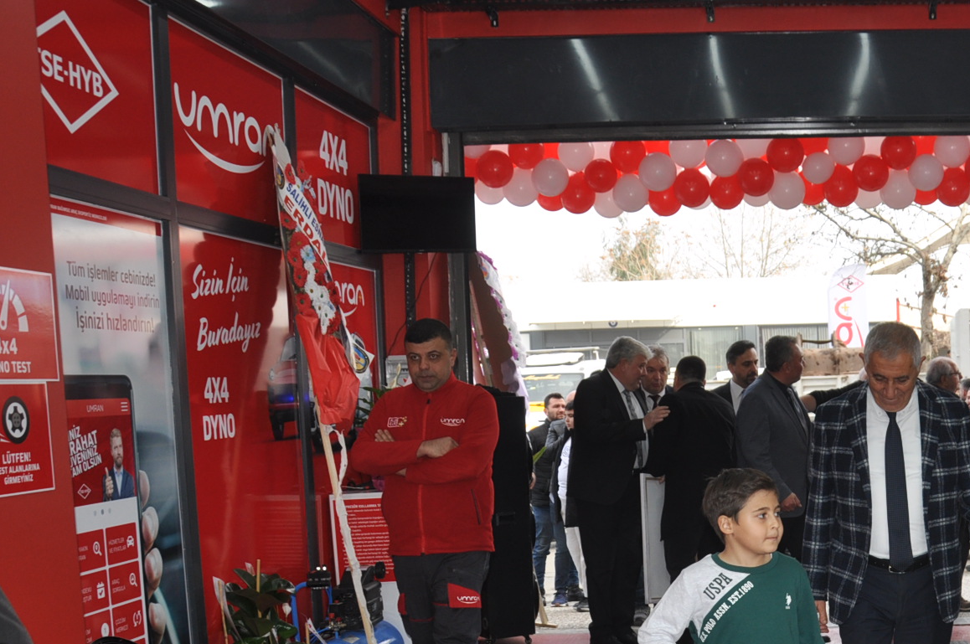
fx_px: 1346
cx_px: 857
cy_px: 496
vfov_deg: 26.5
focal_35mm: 50
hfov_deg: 37.3
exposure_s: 1/200
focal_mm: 18
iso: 200
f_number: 5
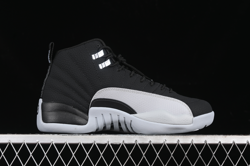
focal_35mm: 75
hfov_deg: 27.0
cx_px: 125
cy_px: 83
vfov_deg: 18.2
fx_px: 521
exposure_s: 1/60
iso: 160
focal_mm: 50
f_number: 6.3
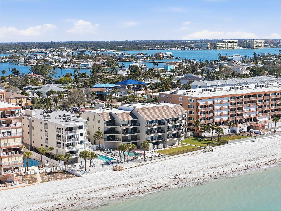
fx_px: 568
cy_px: 106
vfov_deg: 21.0
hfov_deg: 27.8
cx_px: 140
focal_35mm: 70
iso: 100
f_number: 2.8
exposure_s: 1/1000
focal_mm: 19.4
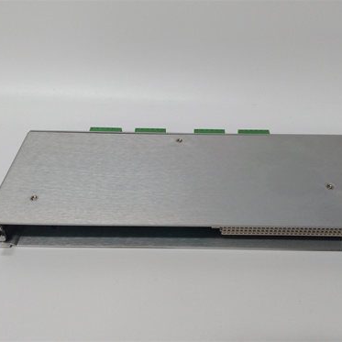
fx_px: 358
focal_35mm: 32
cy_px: 171
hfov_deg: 51.0
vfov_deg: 51.1
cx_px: 187
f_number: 2
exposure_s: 1/33
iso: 152
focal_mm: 3.79
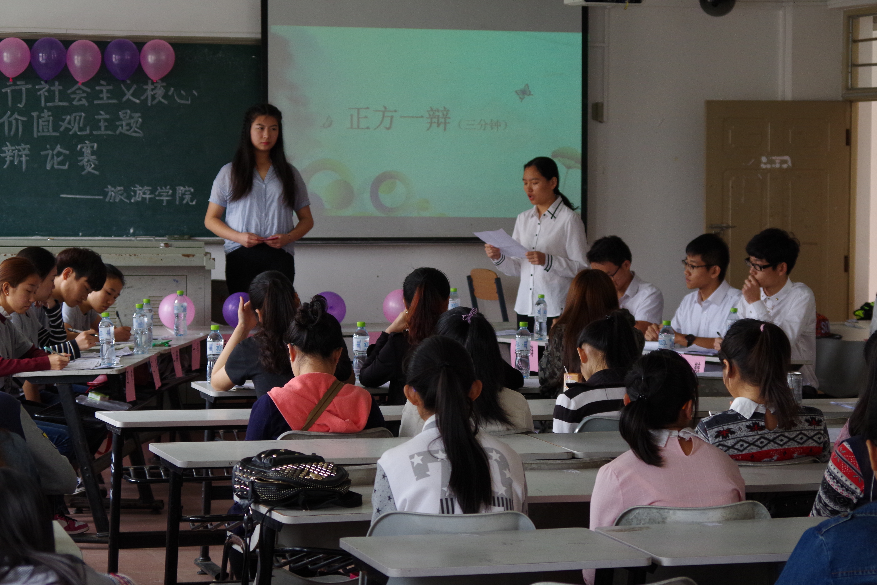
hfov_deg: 19.8
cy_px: 292
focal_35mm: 103
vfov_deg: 13.3
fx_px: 2509
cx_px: 442
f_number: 5.6
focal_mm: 67.5
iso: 1250
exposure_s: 1/125
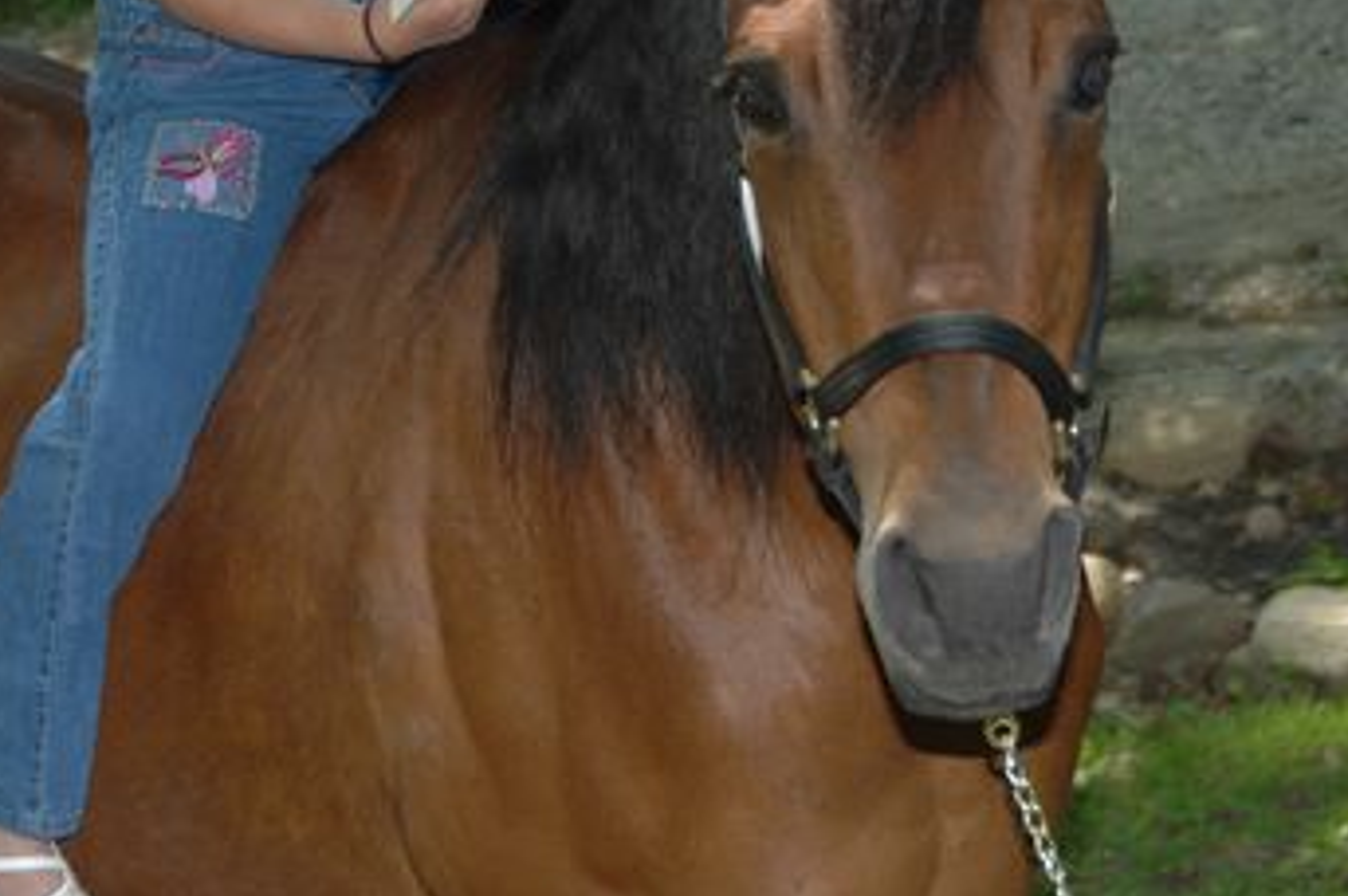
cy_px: 73
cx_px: 790
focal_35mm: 210
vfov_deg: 6.5
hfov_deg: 9.8
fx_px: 7853
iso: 100
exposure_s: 1/125
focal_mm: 75
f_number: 5
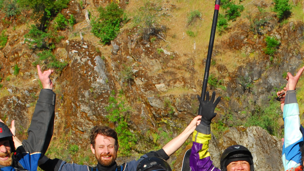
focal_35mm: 125
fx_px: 1008
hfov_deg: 17.0
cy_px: 229
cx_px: 263
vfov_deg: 9.5
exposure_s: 1/400
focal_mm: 32
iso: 200
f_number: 7.1
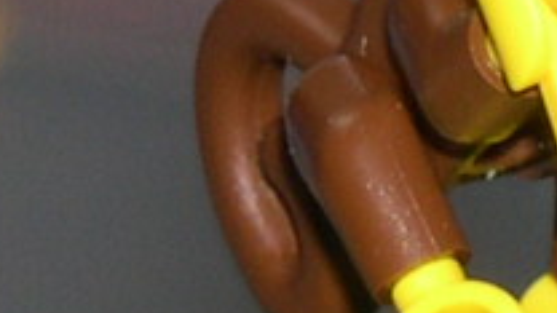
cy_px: 219
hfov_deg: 2.3
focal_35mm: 955
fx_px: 14105
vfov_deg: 1.3
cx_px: 774
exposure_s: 1/60
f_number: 4.9
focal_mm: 24
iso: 100
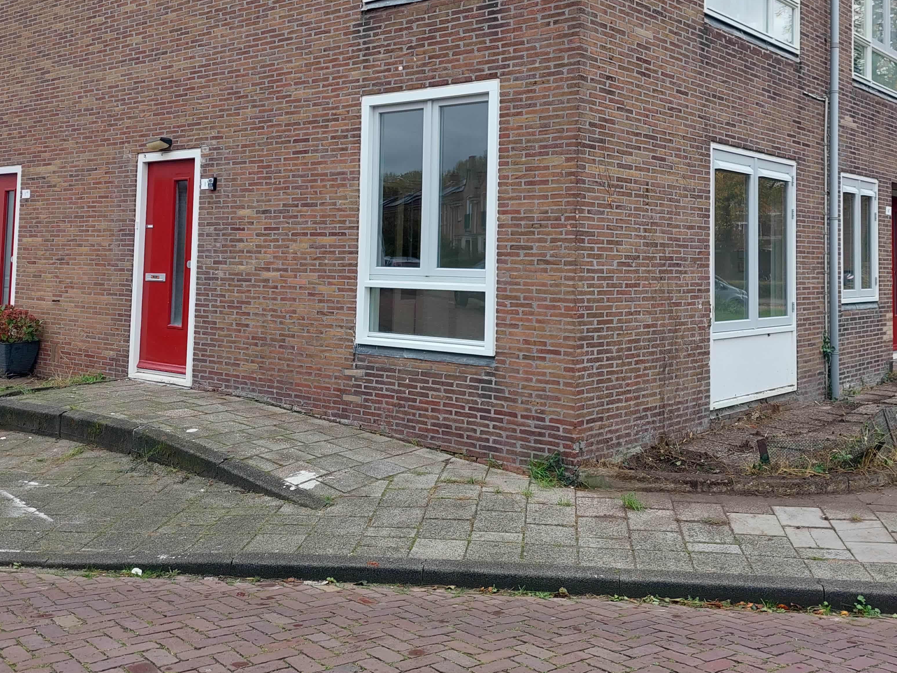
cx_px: 495
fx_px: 933
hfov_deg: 51.3
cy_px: 203
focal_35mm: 36
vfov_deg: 39.0
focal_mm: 5.2
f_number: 1.8
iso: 40
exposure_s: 1/166
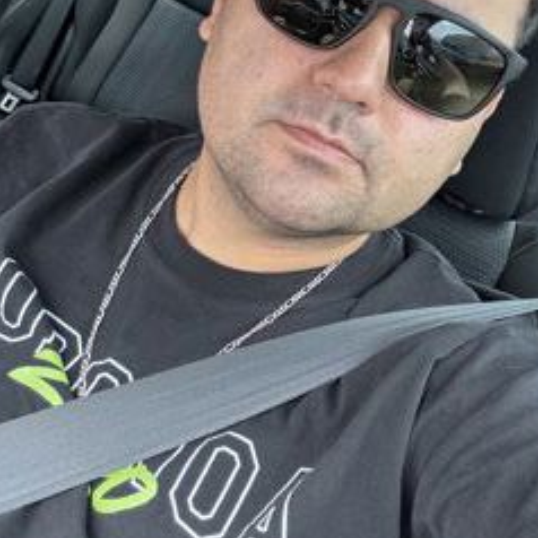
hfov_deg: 34.6
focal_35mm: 49
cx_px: 316
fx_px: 862
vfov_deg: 34.5
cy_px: 201
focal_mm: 2.69
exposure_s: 1/117
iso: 80
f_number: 1.9
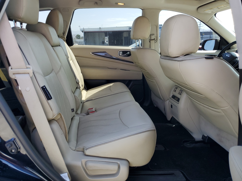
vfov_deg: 53.1
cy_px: 90
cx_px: 121
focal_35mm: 26
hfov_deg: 67.3
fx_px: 182
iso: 50
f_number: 1.5
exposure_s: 1/417
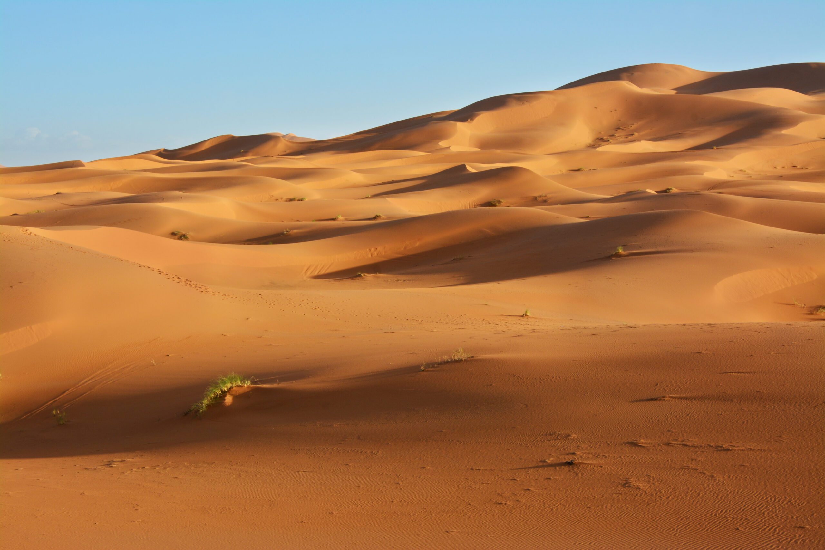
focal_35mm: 57
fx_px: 1306
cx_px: 412
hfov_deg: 35.1
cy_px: 275
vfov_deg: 23.8
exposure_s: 1/100
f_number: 14
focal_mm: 38
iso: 160
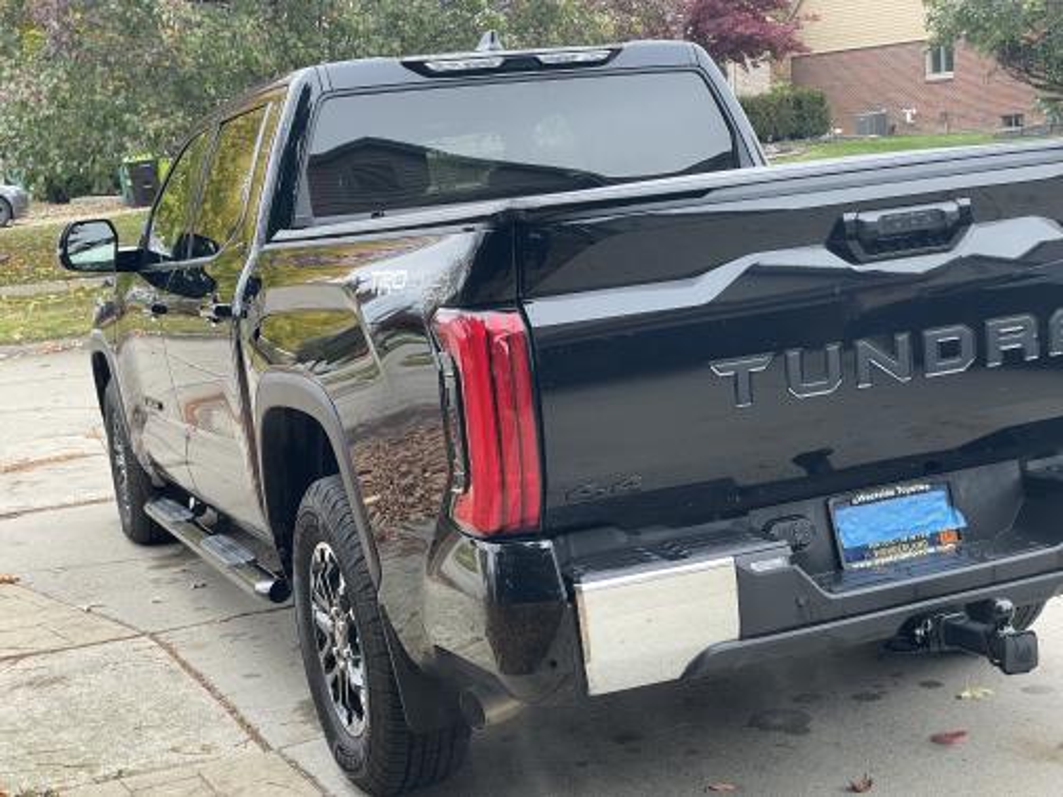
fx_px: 1597
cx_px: 532
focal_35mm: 52
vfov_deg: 28.0
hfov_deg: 36.8
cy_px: 398
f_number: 2
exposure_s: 1/99
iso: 50
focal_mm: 6
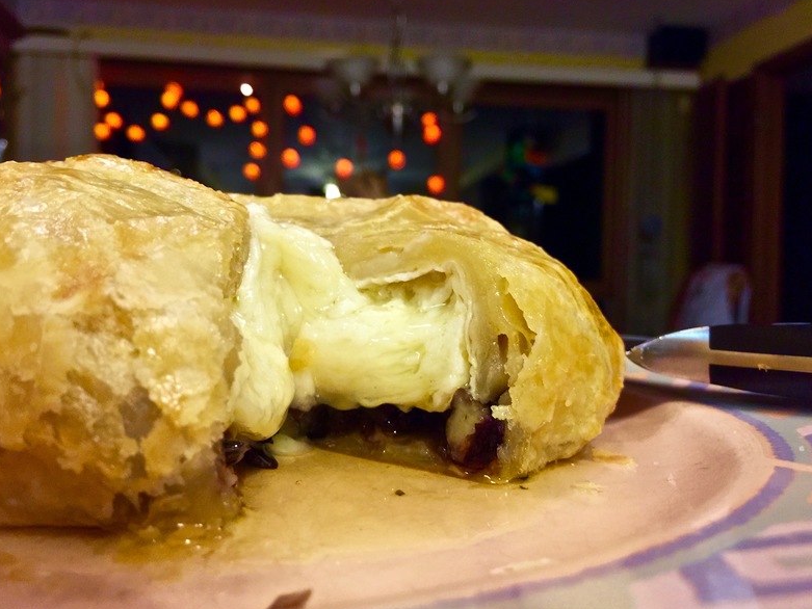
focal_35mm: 30
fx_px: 704
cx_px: 400
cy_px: 303
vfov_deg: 46.8
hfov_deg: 60.0
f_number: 2.2
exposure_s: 1/15
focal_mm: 4.15
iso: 100
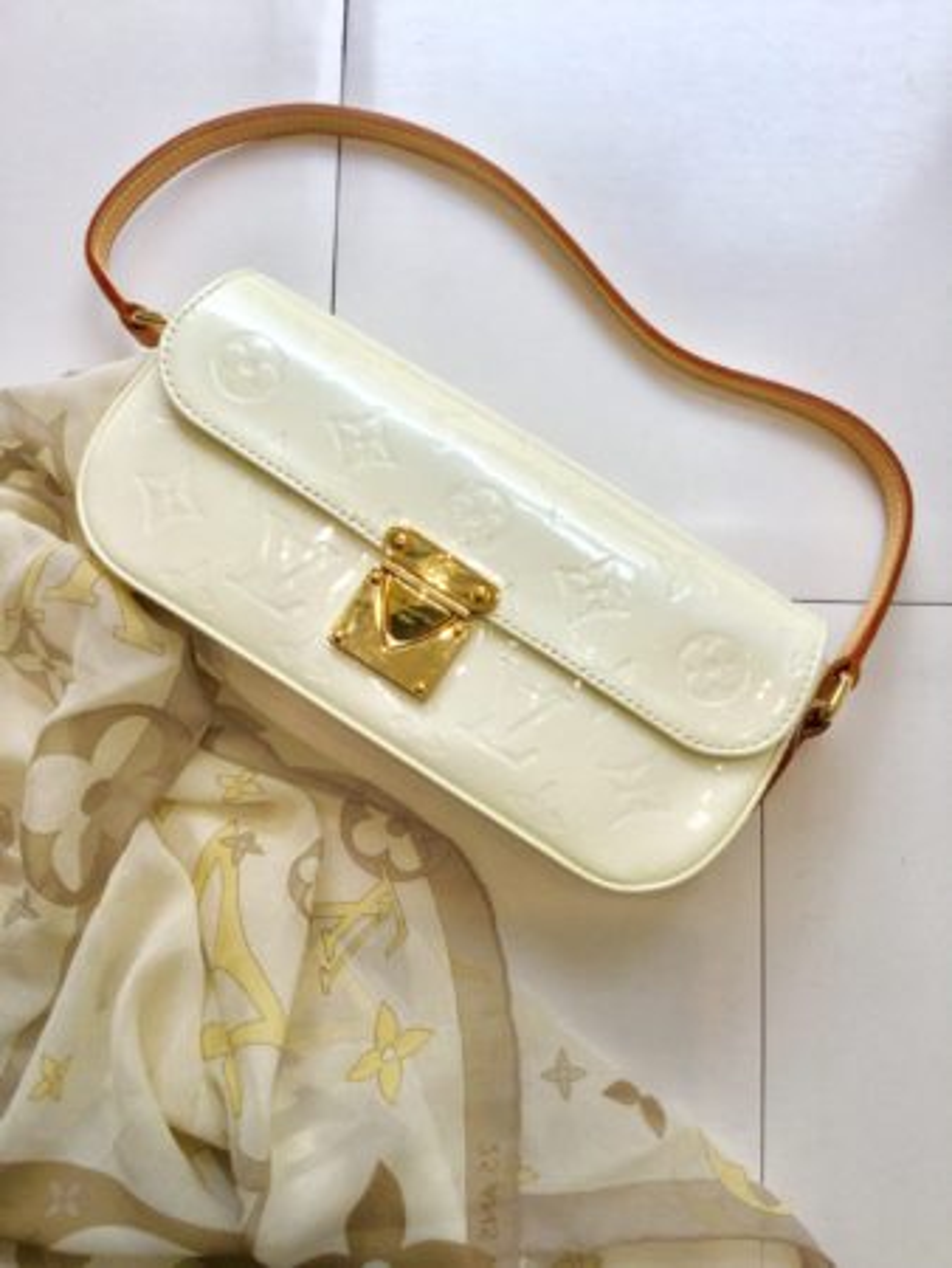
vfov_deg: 58.3
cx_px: 476
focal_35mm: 31
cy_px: 634
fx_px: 1136
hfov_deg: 45.5
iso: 25
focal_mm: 3.3
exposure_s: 1/327
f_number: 2.4
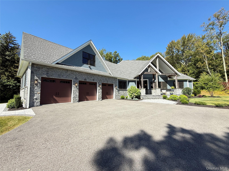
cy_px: 86
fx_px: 93
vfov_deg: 85.7
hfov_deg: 102.1
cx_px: 114
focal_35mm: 14
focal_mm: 2.22
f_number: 2.2
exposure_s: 1/679
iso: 50
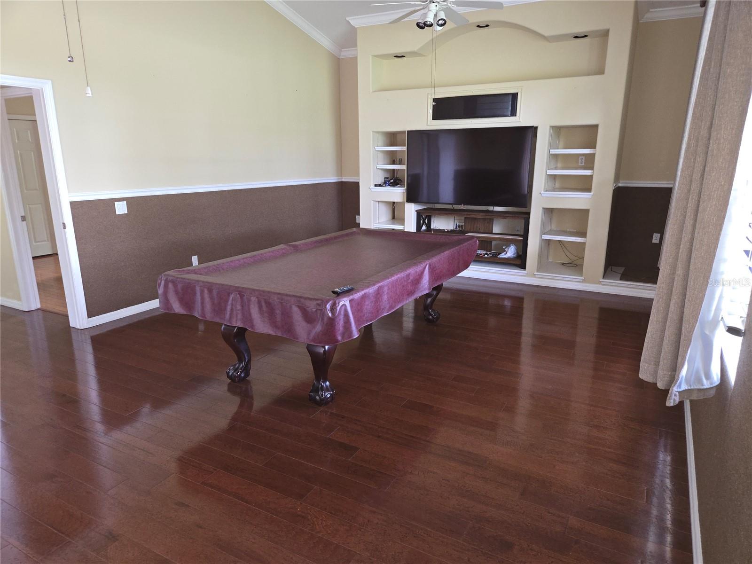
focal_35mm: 23
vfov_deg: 58.9
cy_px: 282
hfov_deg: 73.9
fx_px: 500
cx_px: 376
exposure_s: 1/12
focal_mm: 5.4
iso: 200
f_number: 1.8
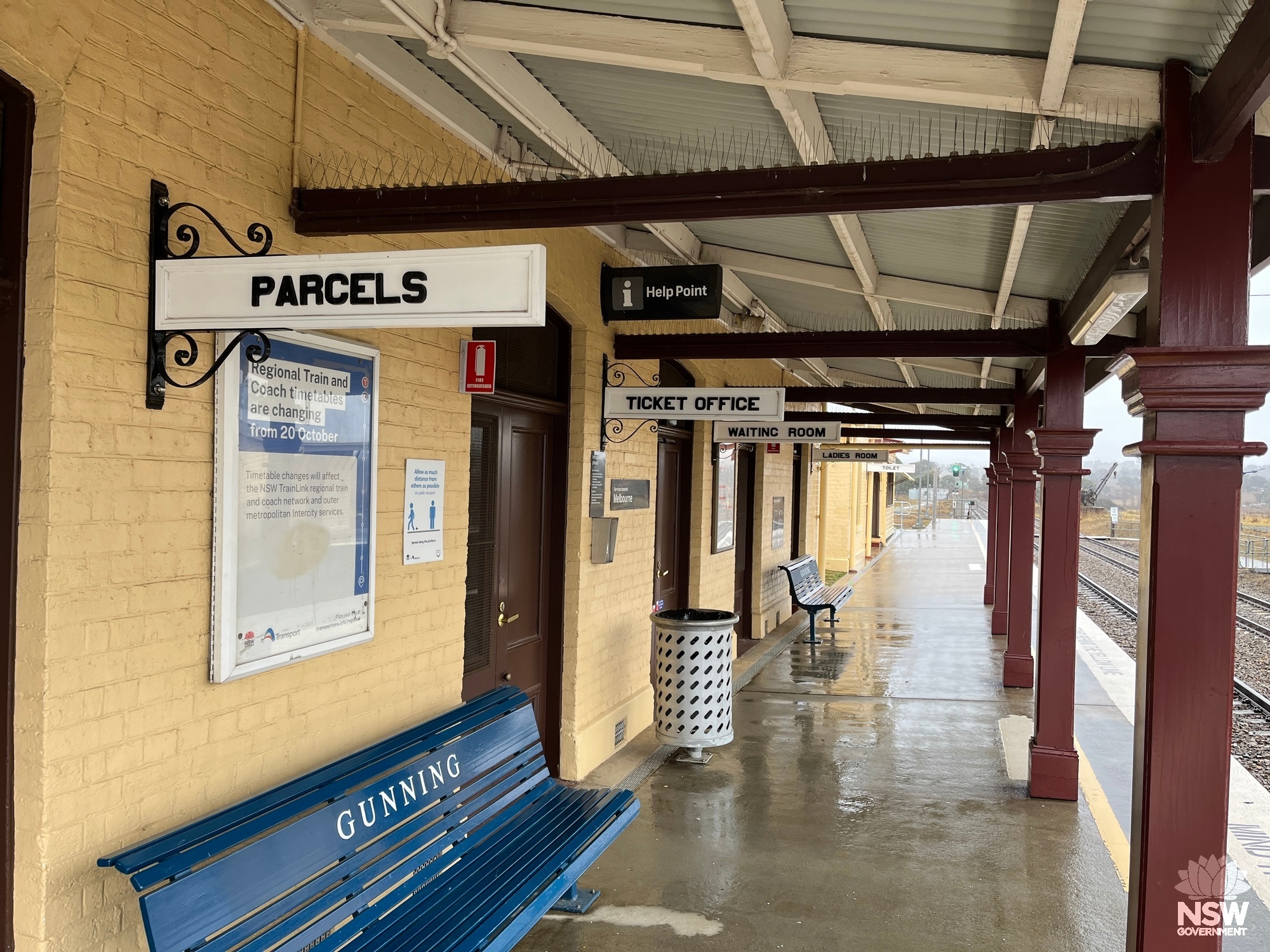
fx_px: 954
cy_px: 476
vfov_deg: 53.1
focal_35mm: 26
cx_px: 635
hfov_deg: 67.3
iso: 50
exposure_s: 1/121
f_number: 1.6
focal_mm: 5.1
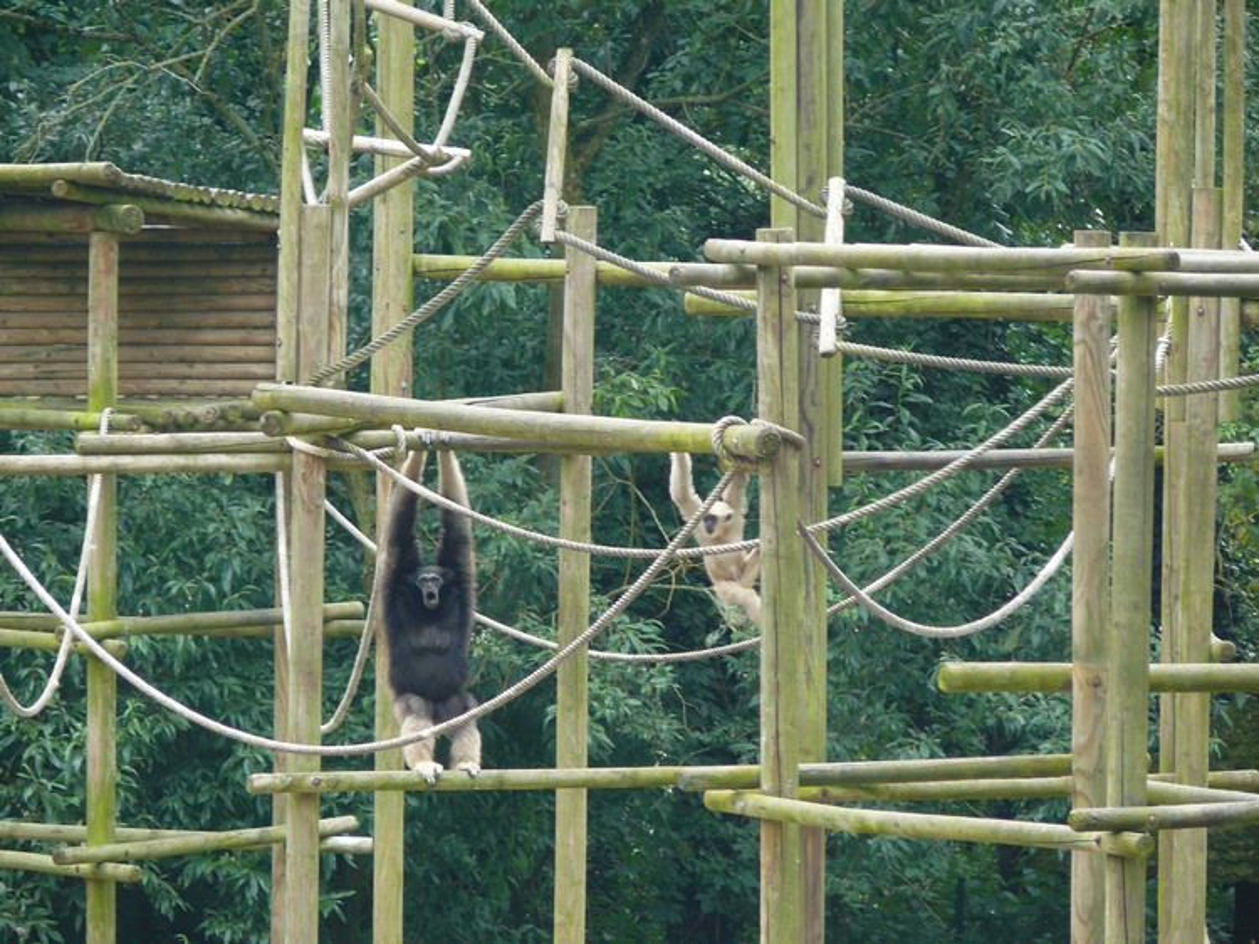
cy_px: 472
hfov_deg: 7.3
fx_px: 9890
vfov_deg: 5.5
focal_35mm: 272
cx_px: 630
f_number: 3.6
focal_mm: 57.5
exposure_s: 1/60
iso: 200
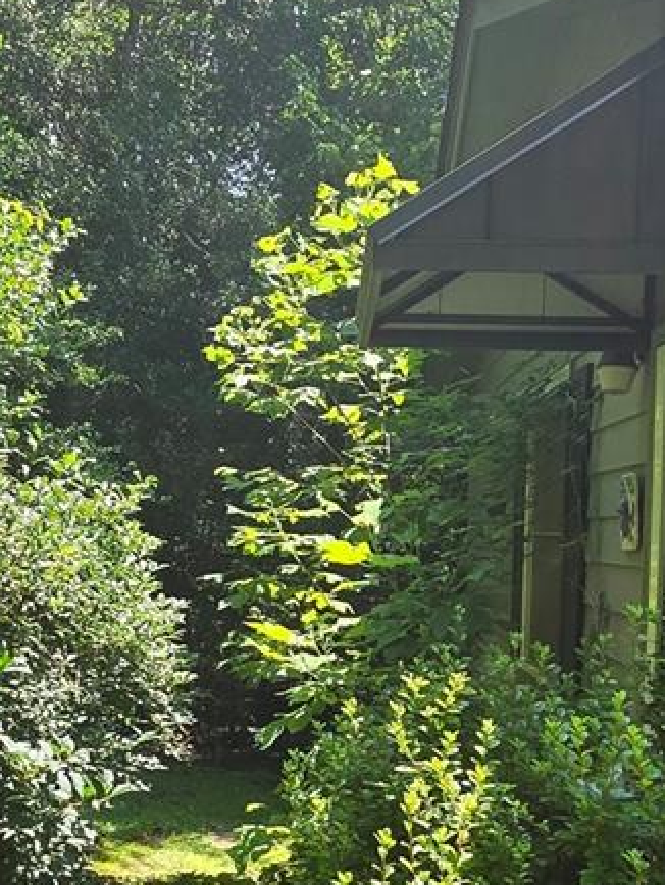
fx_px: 1177
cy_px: 657
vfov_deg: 40.1
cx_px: 245
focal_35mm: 46
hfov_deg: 31.4
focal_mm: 2.2
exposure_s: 1/681
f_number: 2.2
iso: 50
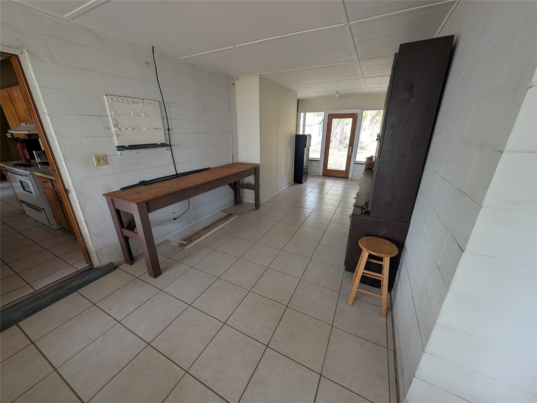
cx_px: 268
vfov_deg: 94.5
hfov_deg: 110.5
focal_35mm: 12
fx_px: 186
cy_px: 202
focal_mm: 2.23
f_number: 1.95
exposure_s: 1/40
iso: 84
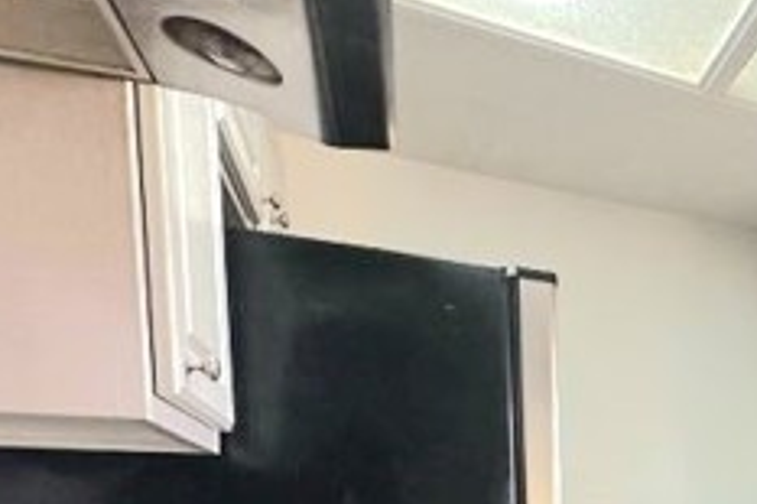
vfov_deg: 29.3
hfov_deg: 35.6
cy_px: 585
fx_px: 840
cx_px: 949
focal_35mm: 40
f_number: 2.2
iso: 200
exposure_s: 1/120
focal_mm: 2.22
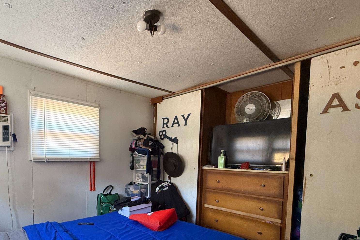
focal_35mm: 20
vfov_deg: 60.0
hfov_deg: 81.9
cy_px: 166
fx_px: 200
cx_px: 128
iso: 400
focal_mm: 2.22
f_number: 2.2
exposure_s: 1/60
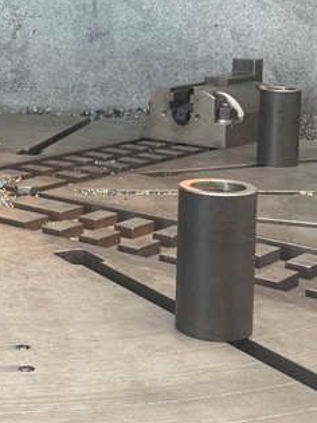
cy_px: 103
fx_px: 953
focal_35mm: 78
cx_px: 5
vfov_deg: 24.7
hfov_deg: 18.4
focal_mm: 6.76
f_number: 1.78
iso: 200
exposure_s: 1/107
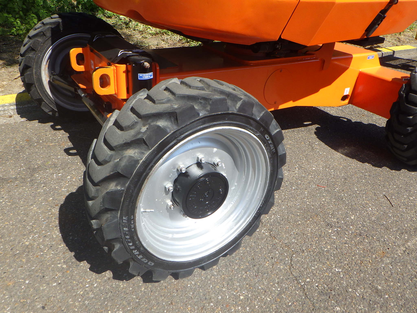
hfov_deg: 63.4
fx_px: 337
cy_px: 156
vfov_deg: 49.7
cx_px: 208
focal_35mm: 28
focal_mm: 5
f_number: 4.2
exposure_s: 1/640
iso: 125
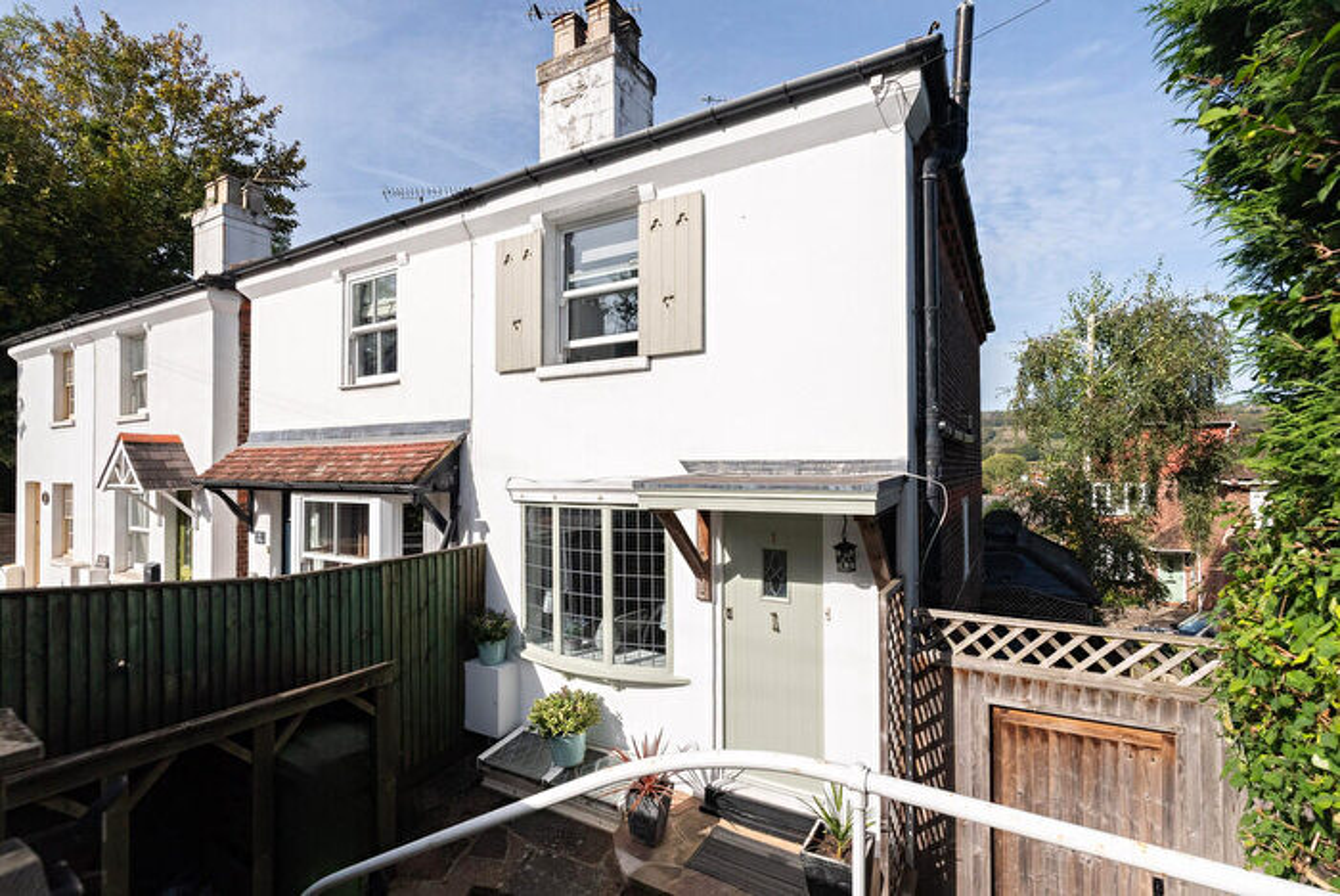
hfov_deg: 96.7
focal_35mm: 16
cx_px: 670
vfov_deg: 73.9
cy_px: 448
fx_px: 596
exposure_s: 1/4000
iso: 1000
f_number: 7.1
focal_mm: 16
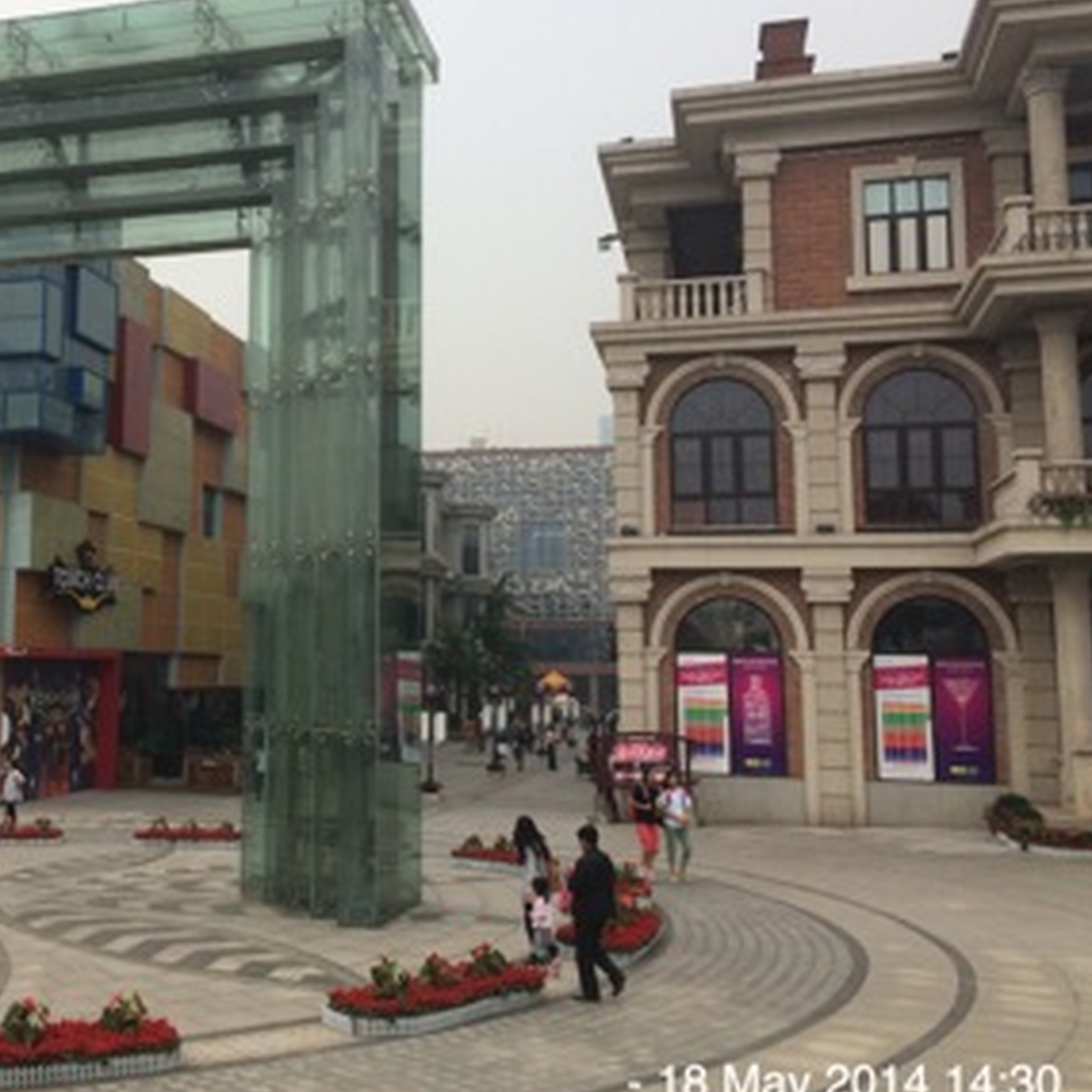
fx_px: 1463
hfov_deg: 40.1
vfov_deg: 40.9
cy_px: 494
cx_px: 307
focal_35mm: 41
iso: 32
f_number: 2.2
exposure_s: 1/1325
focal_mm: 4.12
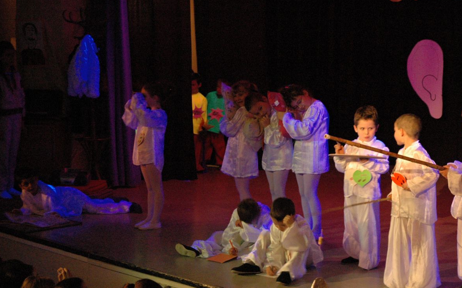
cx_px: 247
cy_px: 146
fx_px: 932
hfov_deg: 27.8
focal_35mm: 74
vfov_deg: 17.6
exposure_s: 1/6
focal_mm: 38
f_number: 4.2
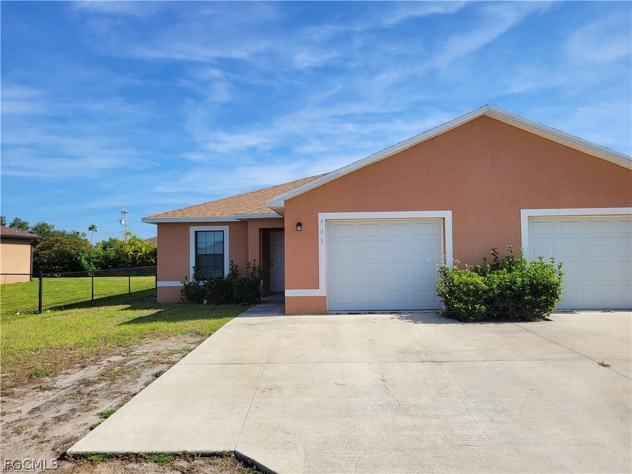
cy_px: 237
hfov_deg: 67.3
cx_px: 316
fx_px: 475
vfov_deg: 53.1
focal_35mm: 26
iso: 40
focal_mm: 5.4
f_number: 1.8
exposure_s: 1/2843
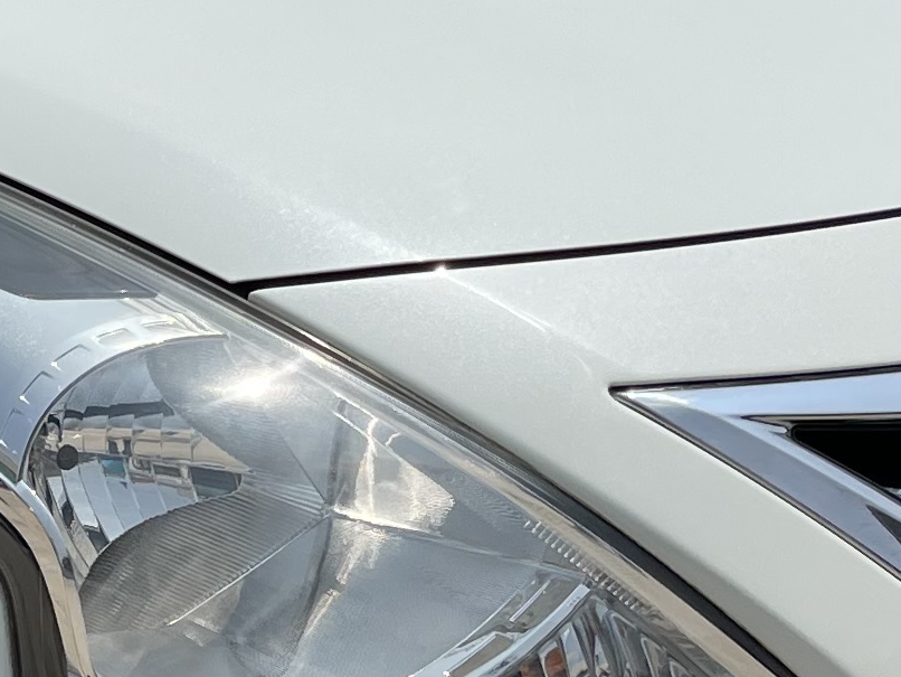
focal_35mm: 130
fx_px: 3385
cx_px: -146
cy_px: 482
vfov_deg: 11.4
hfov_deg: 14.7
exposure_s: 1/7937
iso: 32
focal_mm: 5.1
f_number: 1.6
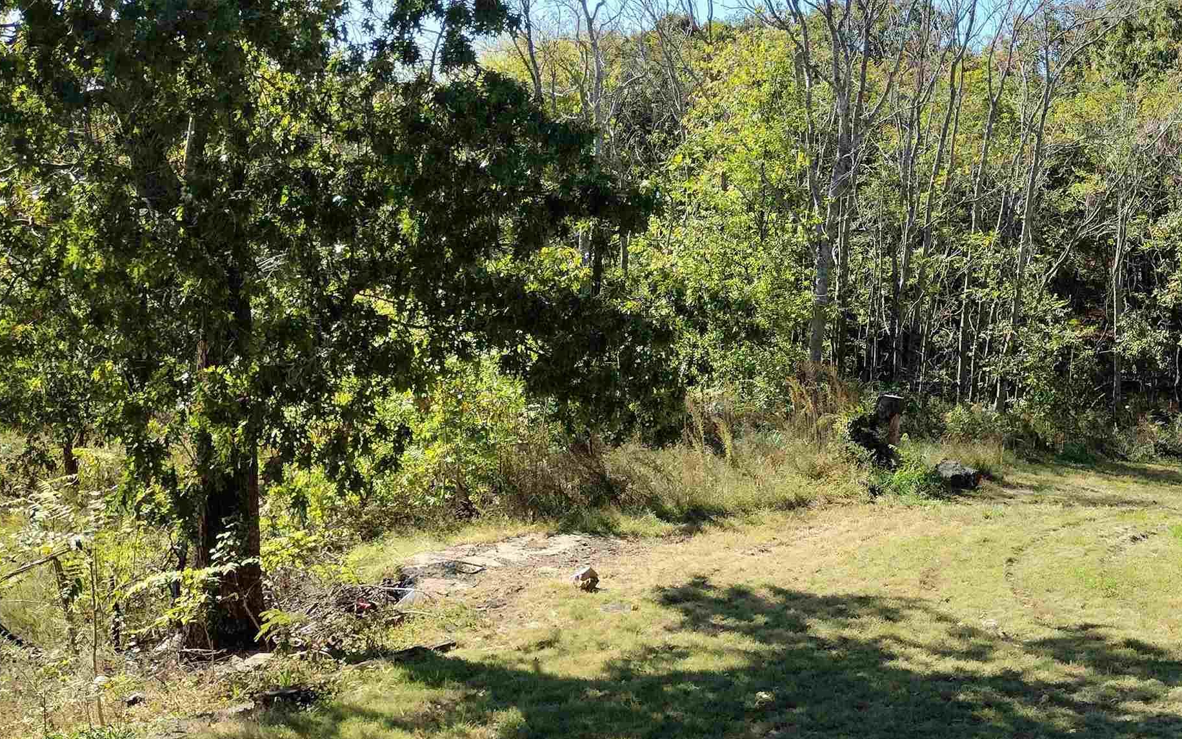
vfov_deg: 26.9
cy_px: 330
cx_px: 858
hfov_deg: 40.9
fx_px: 1546
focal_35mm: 48
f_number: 1.7
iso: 100
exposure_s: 1/1400
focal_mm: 4.71
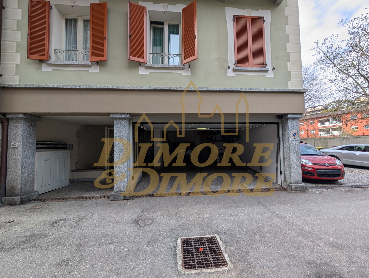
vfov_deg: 94.6
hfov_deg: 110.5
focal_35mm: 12
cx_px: 184
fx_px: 128
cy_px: 139
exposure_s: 1/915
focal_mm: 2.02
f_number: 1.7
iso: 27
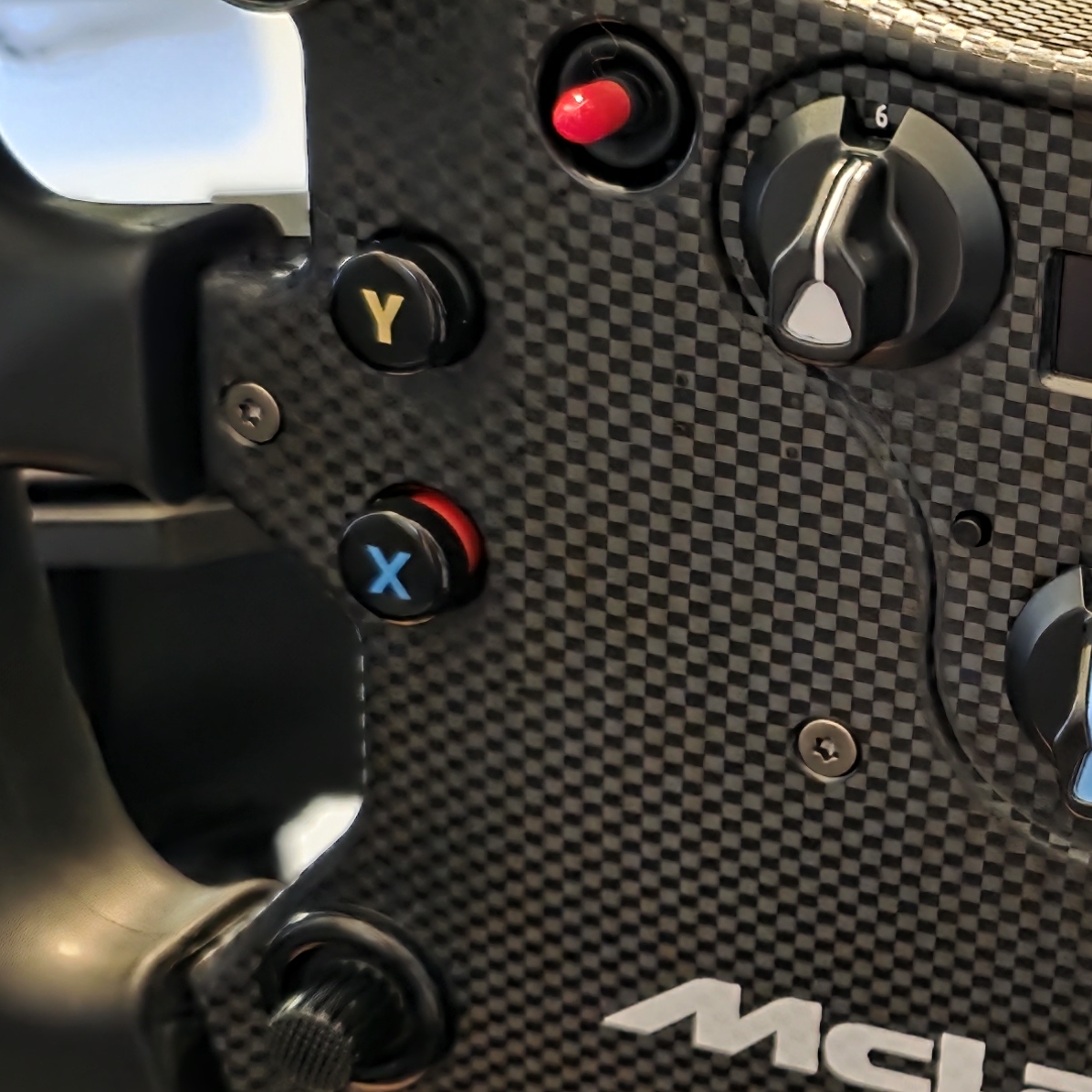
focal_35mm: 68
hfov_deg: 23.4
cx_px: 1277
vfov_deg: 25.3
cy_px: 644
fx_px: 2427
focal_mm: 6.25
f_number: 1.7
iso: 3200
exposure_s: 1/15
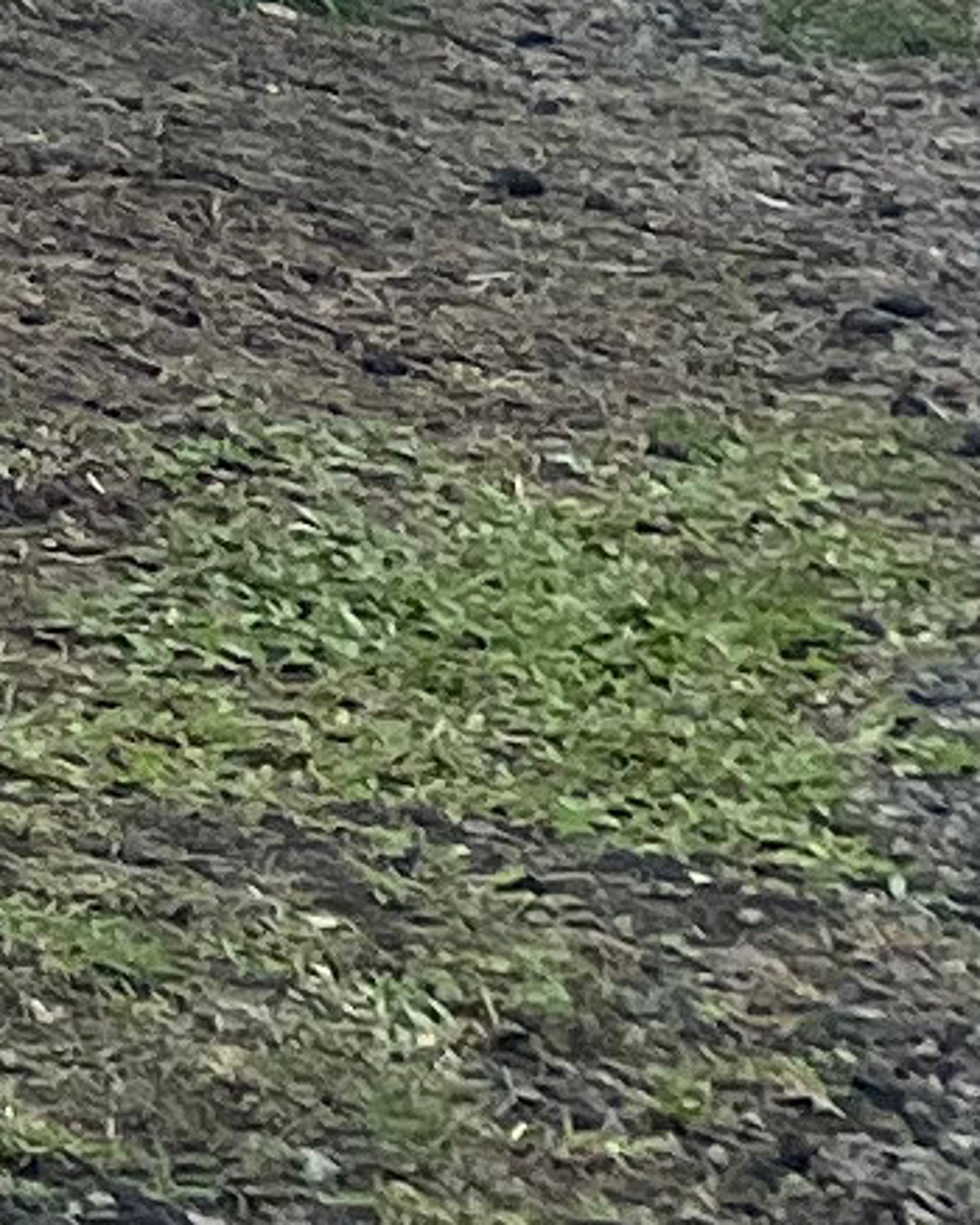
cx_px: -3755
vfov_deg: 7.3
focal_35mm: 234
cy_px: -2520
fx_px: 8478
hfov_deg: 5.3
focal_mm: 5.1
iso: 50
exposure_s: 1/2410
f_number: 1.6
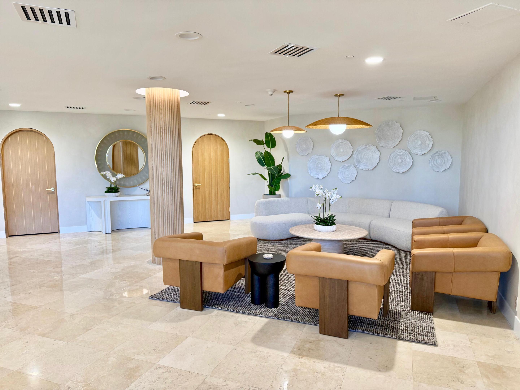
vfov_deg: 56.8
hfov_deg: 71.6
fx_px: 361
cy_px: 195
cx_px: 260
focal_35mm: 24
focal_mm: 6.76
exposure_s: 1/60
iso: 125
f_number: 1.78
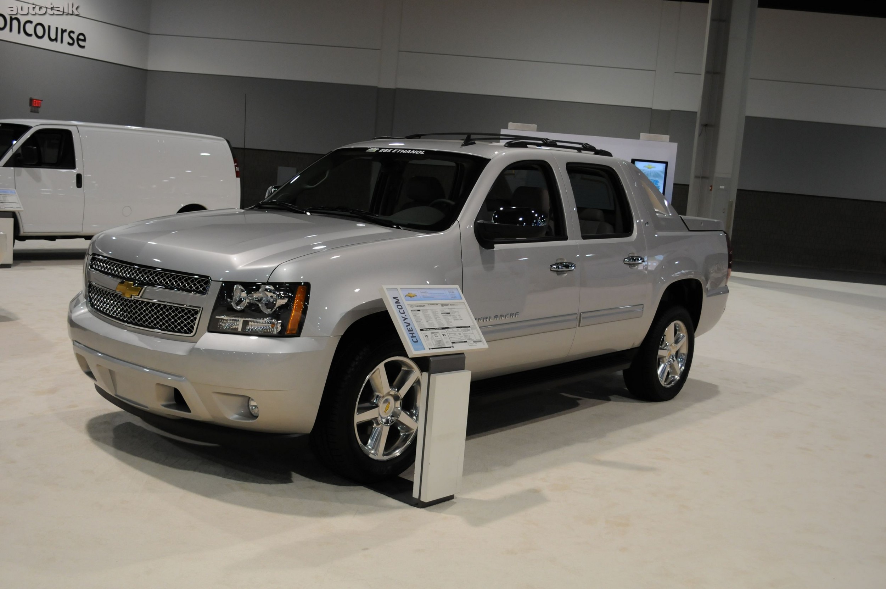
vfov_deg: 36.8
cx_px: 443
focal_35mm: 36
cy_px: 294
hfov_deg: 53.2
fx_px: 885
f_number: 5
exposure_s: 1/100
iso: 800
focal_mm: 24
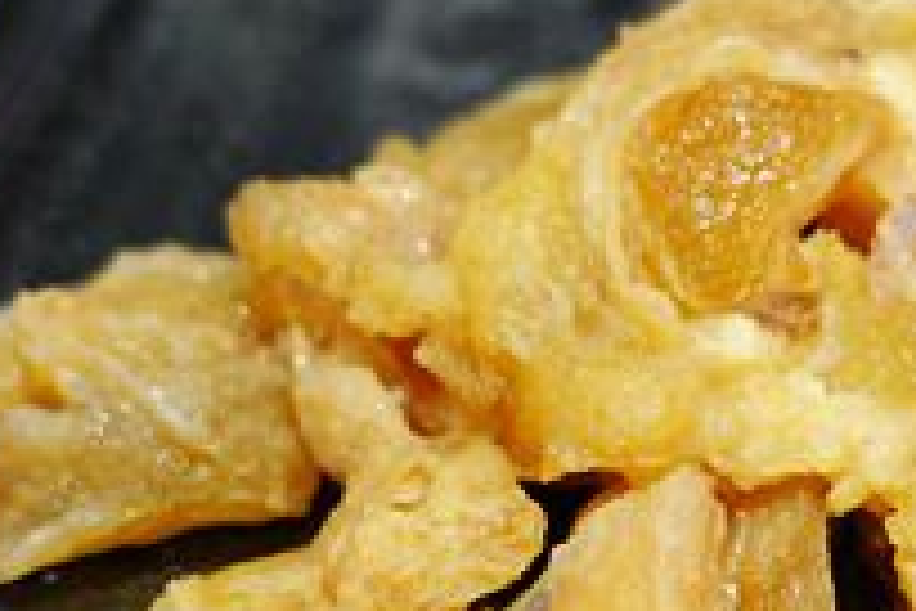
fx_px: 2188
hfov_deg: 23.5
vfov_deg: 15.6
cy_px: 591
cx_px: 611
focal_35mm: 86
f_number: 2.2
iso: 250
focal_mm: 9.91
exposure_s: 1/30
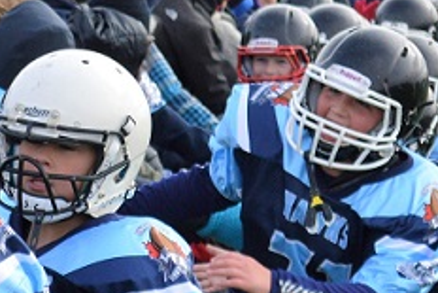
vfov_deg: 4.4
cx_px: -257
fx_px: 3835
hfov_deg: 6.4
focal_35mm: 315
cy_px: 356
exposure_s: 1/640
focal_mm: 50
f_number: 5.6
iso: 400
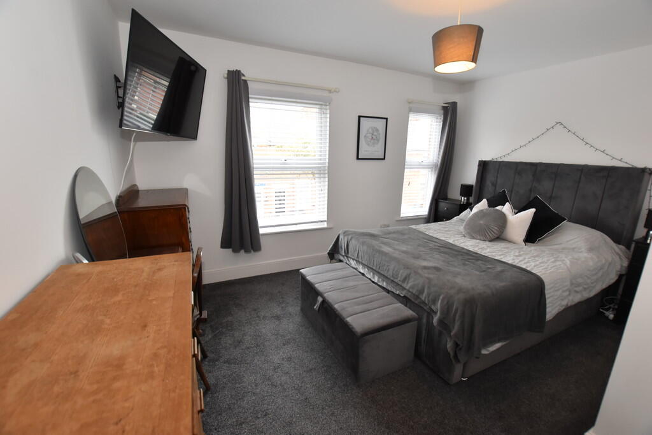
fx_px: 272
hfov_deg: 100.4
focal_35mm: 15
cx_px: 326
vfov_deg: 77.3
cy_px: 218
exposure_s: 1/100
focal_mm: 10
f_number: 5
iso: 800
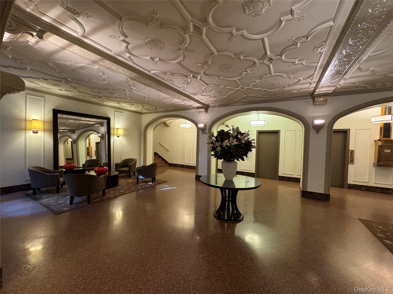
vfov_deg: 85.7
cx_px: 196
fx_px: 159
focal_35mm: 14
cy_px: 147
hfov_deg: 102.1
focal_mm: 2.22
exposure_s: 1/60
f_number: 2.2
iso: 500
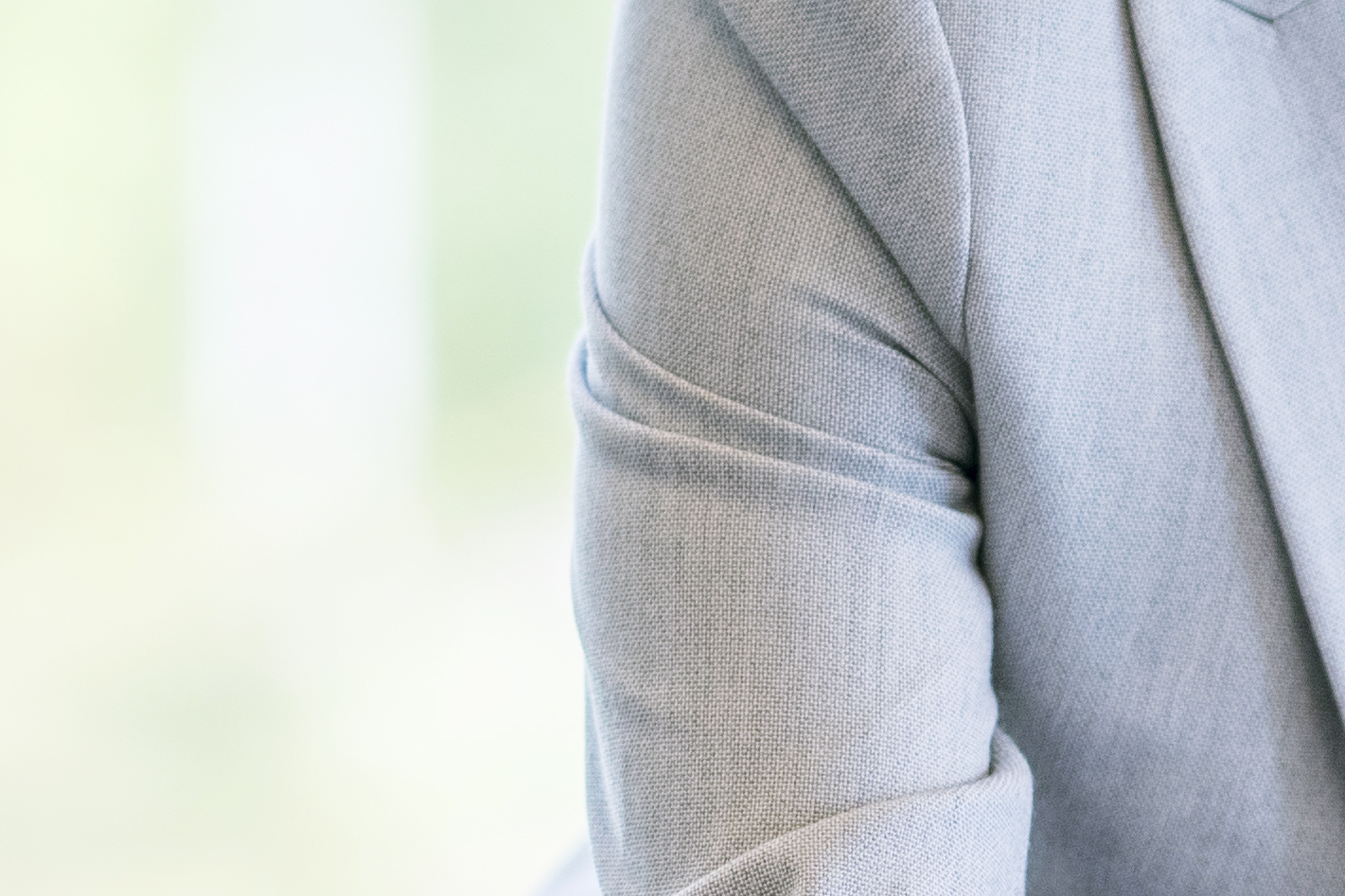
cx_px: 1739
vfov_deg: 2.7
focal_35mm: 517
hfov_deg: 4.0
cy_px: 376
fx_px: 19312
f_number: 1.6
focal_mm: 85
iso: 100
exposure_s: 1/500
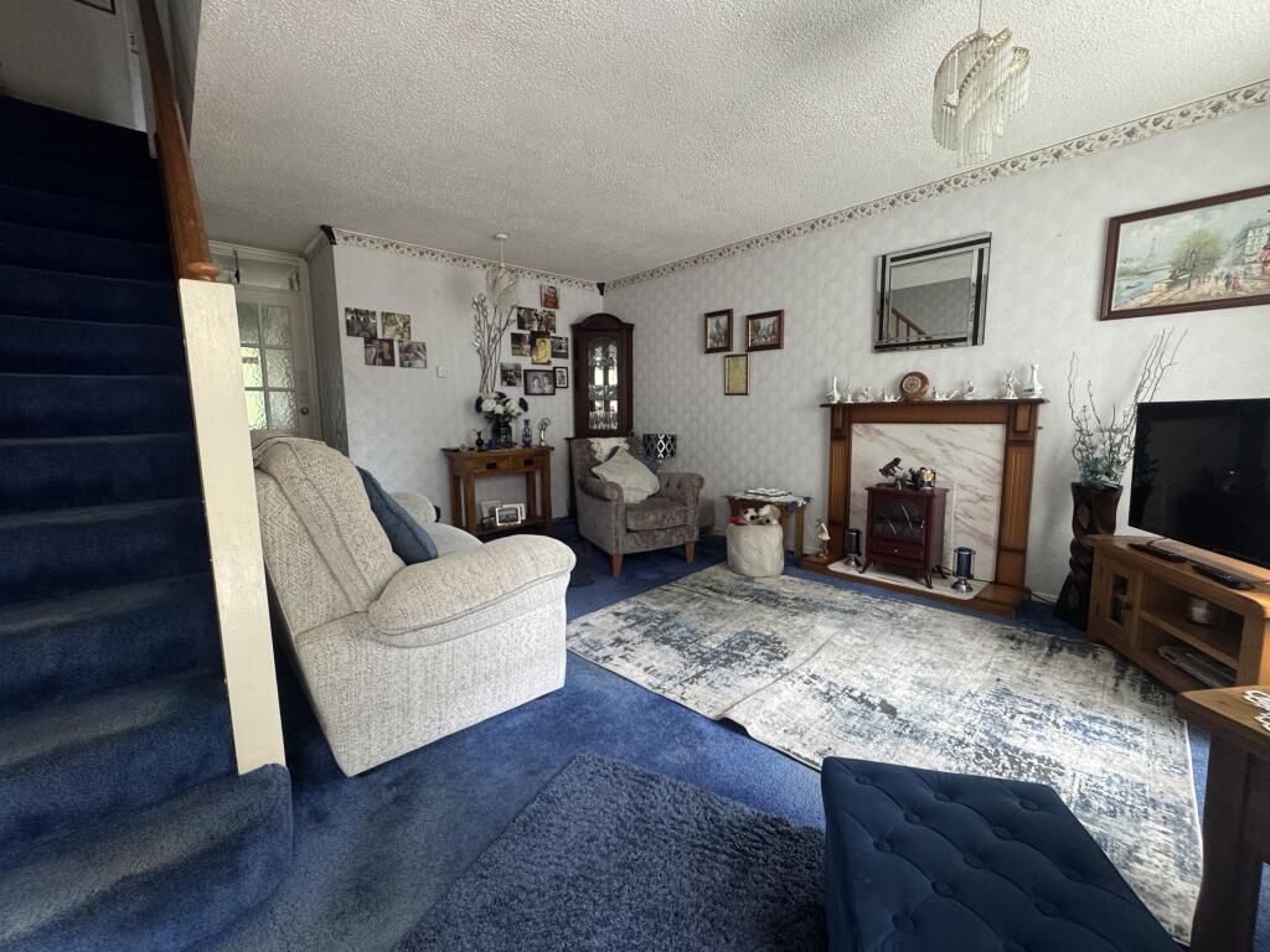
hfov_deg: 102.1
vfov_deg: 85.7
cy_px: 476
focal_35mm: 14
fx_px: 514
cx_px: 635
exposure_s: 1/99
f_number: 2.2
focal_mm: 2.22
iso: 250
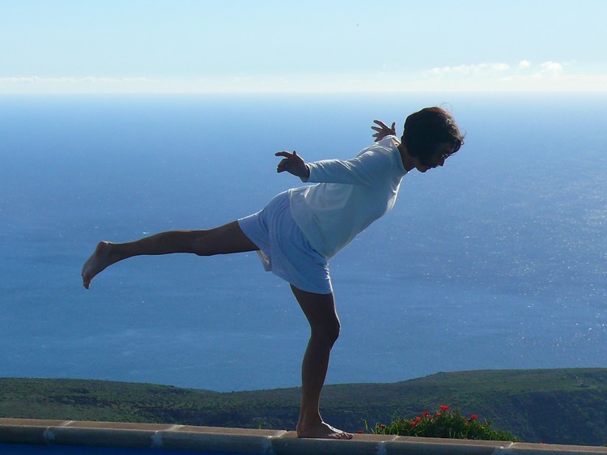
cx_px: 304
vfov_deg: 11.8
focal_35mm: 126
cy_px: 228
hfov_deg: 15.6
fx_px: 2209
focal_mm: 15
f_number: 5.6
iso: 100
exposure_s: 1/200
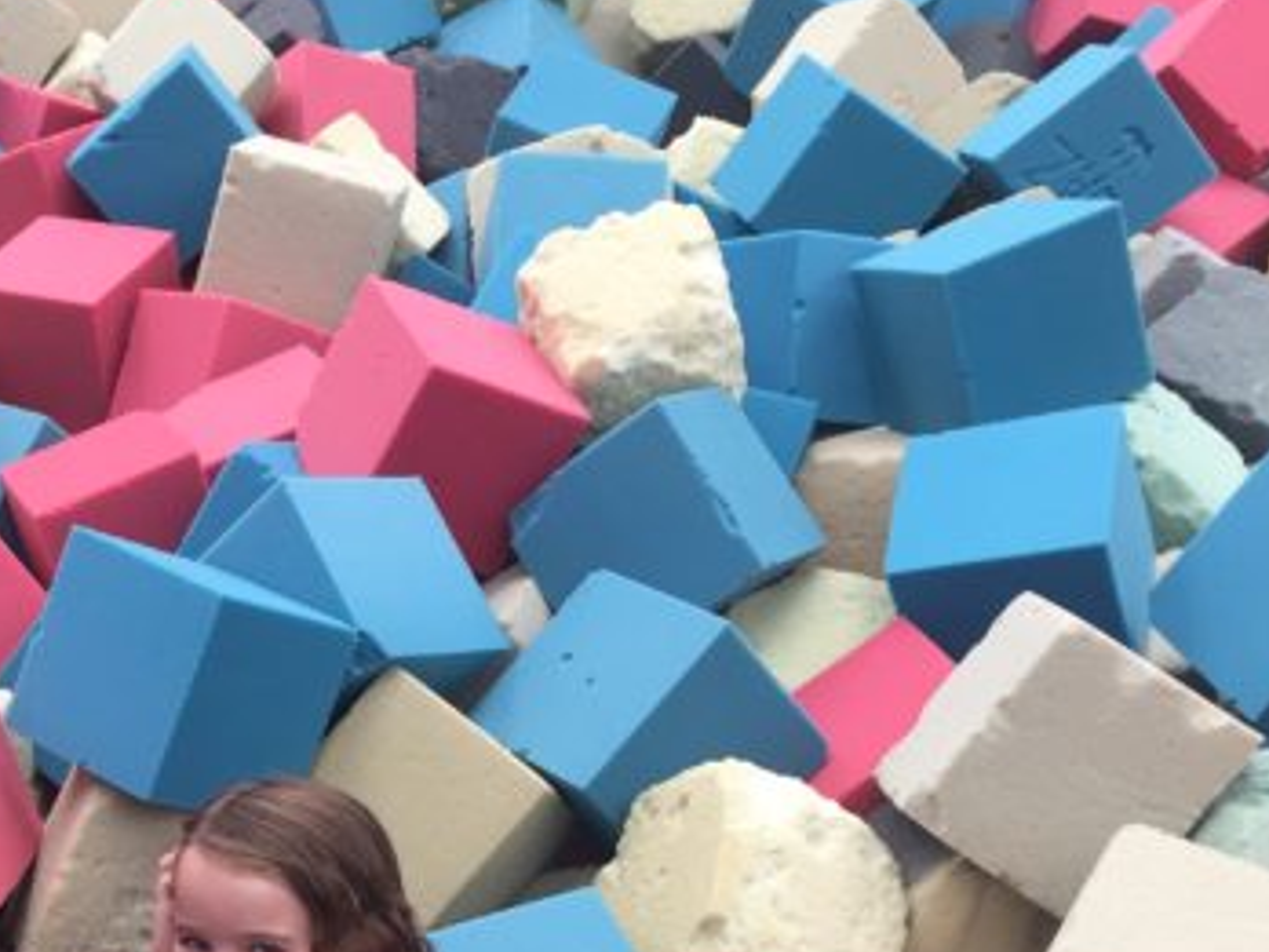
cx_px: 77
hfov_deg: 28.8
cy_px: 941
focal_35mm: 64
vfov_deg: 22.1
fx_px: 2346
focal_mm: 4.15
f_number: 2.2
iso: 50
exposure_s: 1/100
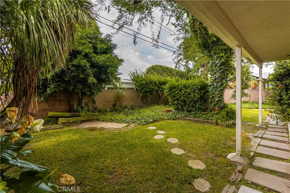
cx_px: 145
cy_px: 96
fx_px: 121
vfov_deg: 77.3
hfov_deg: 100.4
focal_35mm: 15
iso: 64
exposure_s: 1/80
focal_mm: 15
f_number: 6.3
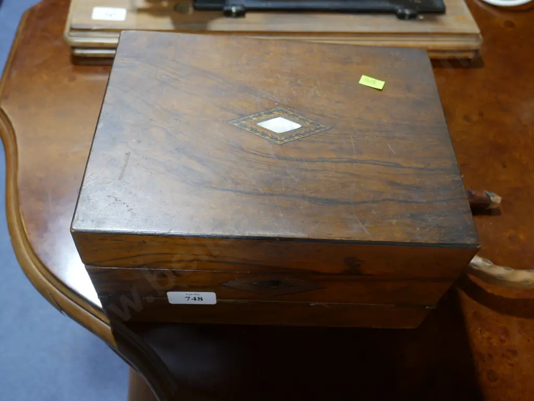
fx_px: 556
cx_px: 267
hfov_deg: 51.3
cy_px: 200
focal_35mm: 36
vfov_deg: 39.7
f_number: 4
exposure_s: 1/60
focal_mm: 18
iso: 400
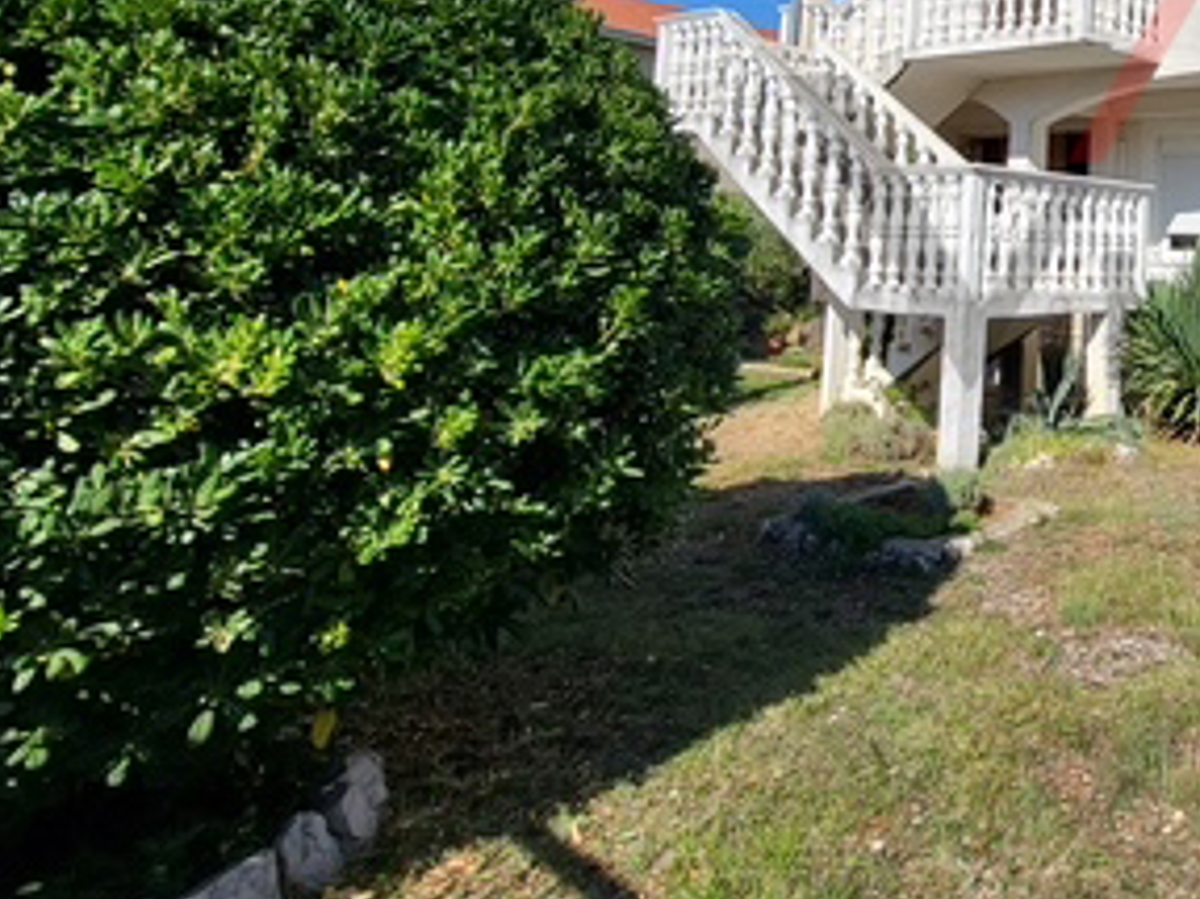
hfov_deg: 48.9
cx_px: 1233
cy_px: 121
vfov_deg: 44.6
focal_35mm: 29
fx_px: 1005
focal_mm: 1.74
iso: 32
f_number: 2.2
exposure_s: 1/1269
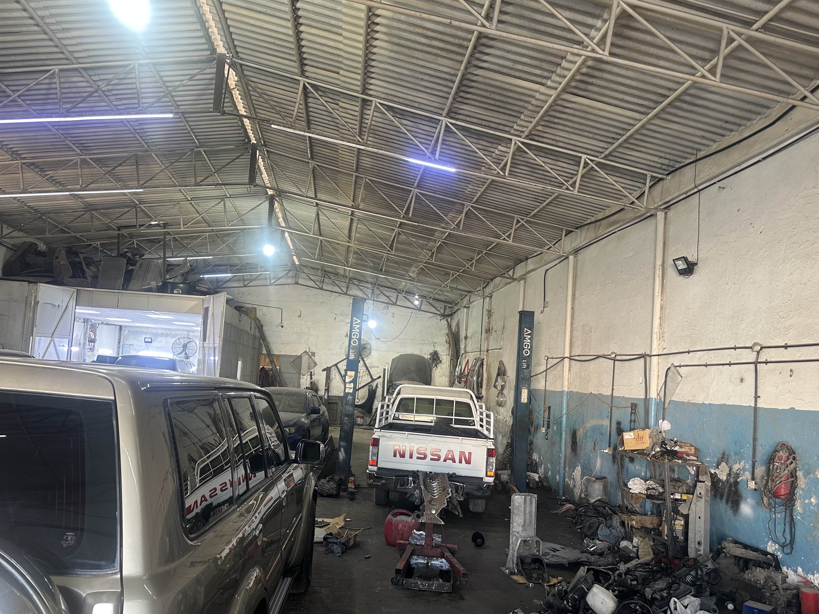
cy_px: 328
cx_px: 401
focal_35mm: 26
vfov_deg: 53.0
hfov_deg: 67.3
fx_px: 615
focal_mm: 6.86
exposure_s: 1/50
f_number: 1.78
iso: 125
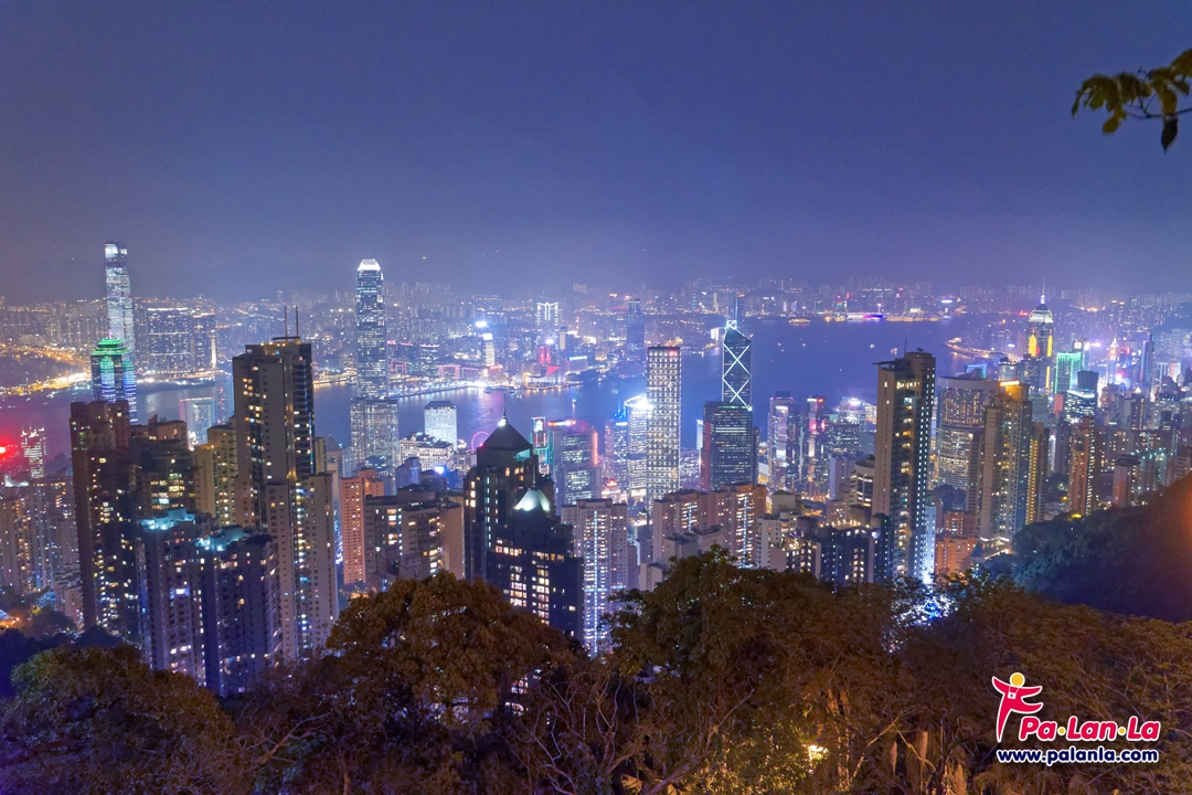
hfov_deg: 67.4
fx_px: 894
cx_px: 596
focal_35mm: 27
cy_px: 398
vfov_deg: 47.9
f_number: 7.1
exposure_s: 1/1.6
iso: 1250
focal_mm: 18
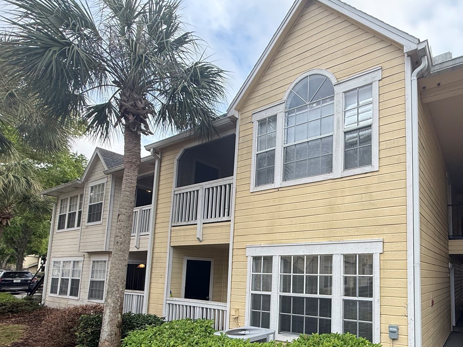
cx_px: 334
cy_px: 244
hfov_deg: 74.6
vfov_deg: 61.2
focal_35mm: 21
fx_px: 281
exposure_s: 1/256
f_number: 2.2
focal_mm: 2.22
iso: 50
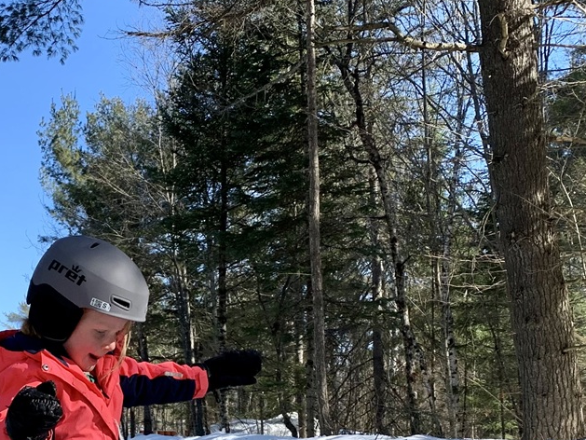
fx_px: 1050
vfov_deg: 23.3
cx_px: 115
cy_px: 364
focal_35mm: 62
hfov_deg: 30.4
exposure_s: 1/759
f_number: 1.8
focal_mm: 4.25
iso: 25
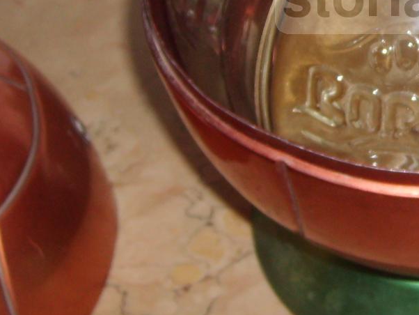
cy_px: 0
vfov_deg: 15.6
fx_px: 1126
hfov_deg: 20.2
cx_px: 444
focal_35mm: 93
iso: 100
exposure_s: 1/45
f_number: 2.8
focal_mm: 5.8
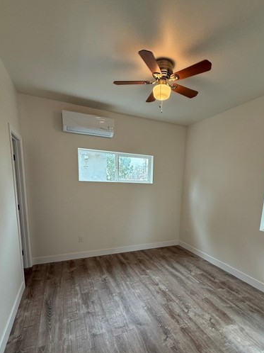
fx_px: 183
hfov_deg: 71.3
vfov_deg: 86.5
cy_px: 215
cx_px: 146
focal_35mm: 18
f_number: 2.2
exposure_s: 1/120
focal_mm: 2.22
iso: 160
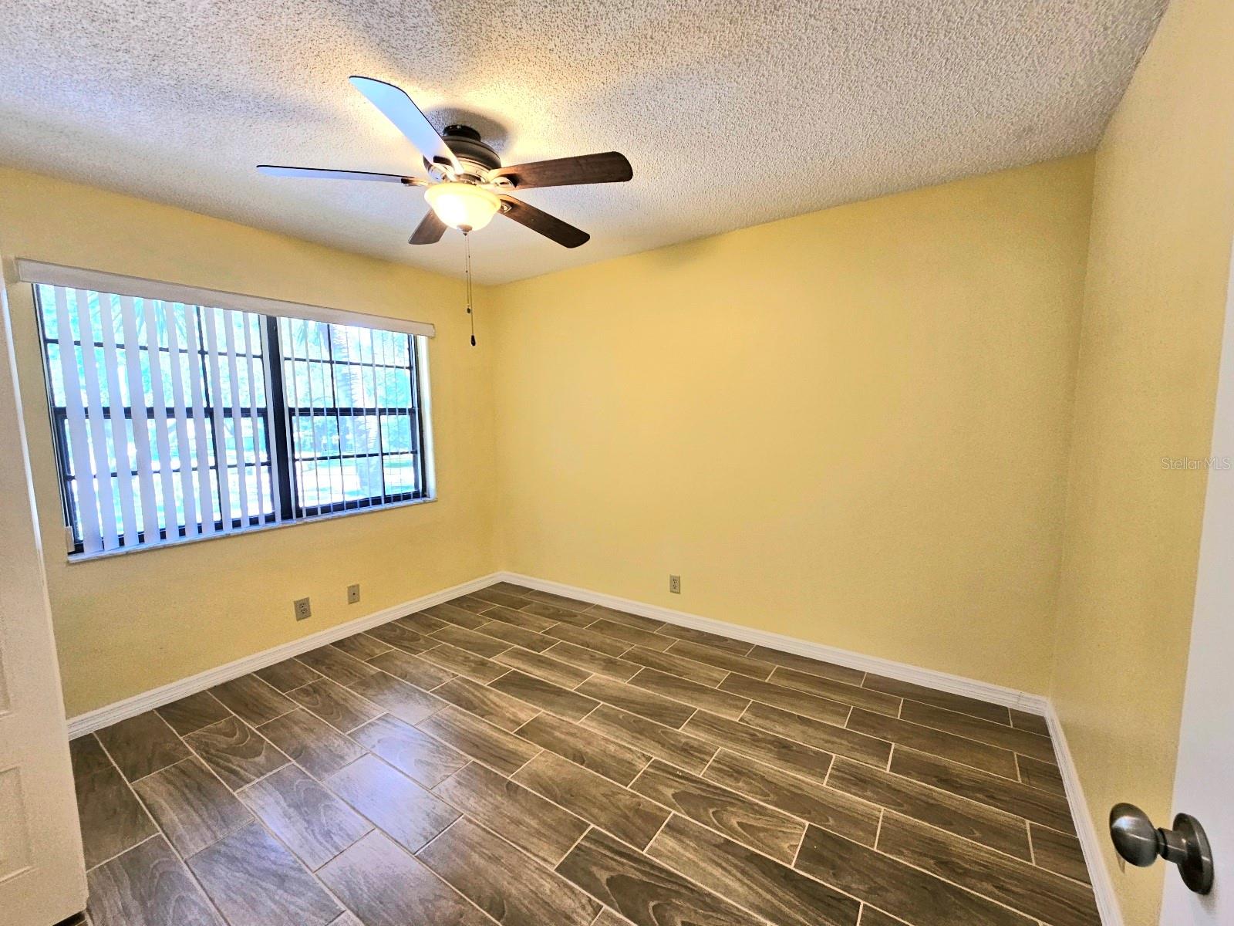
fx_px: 463
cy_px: 463
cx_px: 617
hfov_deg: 106.2
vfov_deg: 89.9
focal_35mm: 13
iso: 125
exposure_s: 1/60.2
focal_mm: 2.2
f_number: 2.2
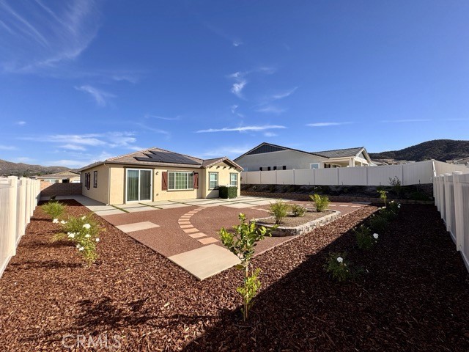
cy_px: 176
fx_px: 190
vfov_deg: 85.7
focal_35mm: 14
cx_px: 234
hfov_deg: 102.1
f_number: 2.2
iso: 50
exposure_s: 1/2028
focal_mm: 2.22
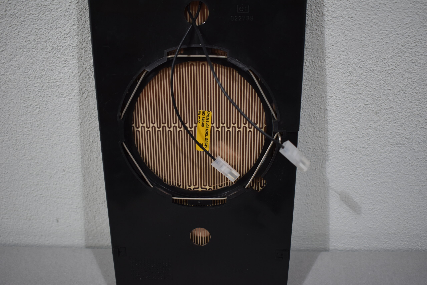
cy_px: 142
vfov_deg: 35.5
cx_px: 214
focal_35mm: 38
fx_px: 445
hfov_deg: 51.3
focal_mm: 25
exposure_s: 1/250
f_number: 4
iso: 560
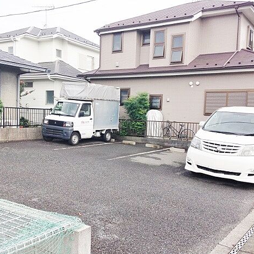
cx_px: 128
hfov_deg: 41.9
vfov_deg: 41.9
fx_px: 332
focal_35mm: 40
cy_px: 130
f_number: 2.4
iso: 50
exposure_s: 1/553
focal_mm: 4.12
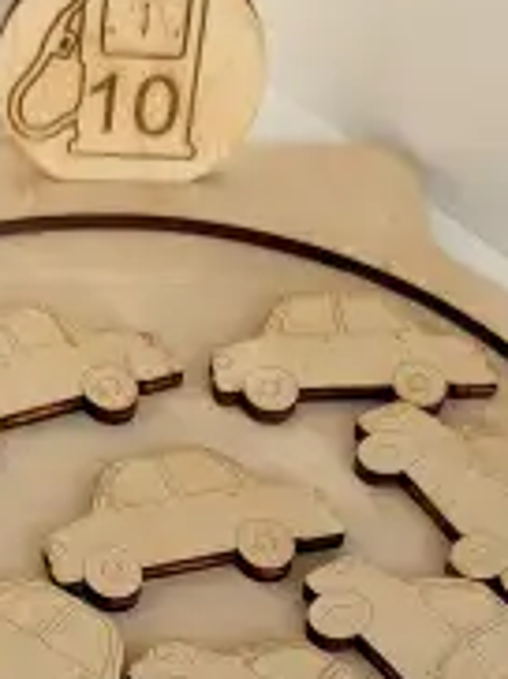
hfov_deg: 14.8
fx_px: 1942
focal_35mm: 99
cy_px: 810
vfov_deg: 18.8
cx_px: 88
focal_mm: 5.23
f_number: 1.8
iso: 25
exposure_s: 1/220
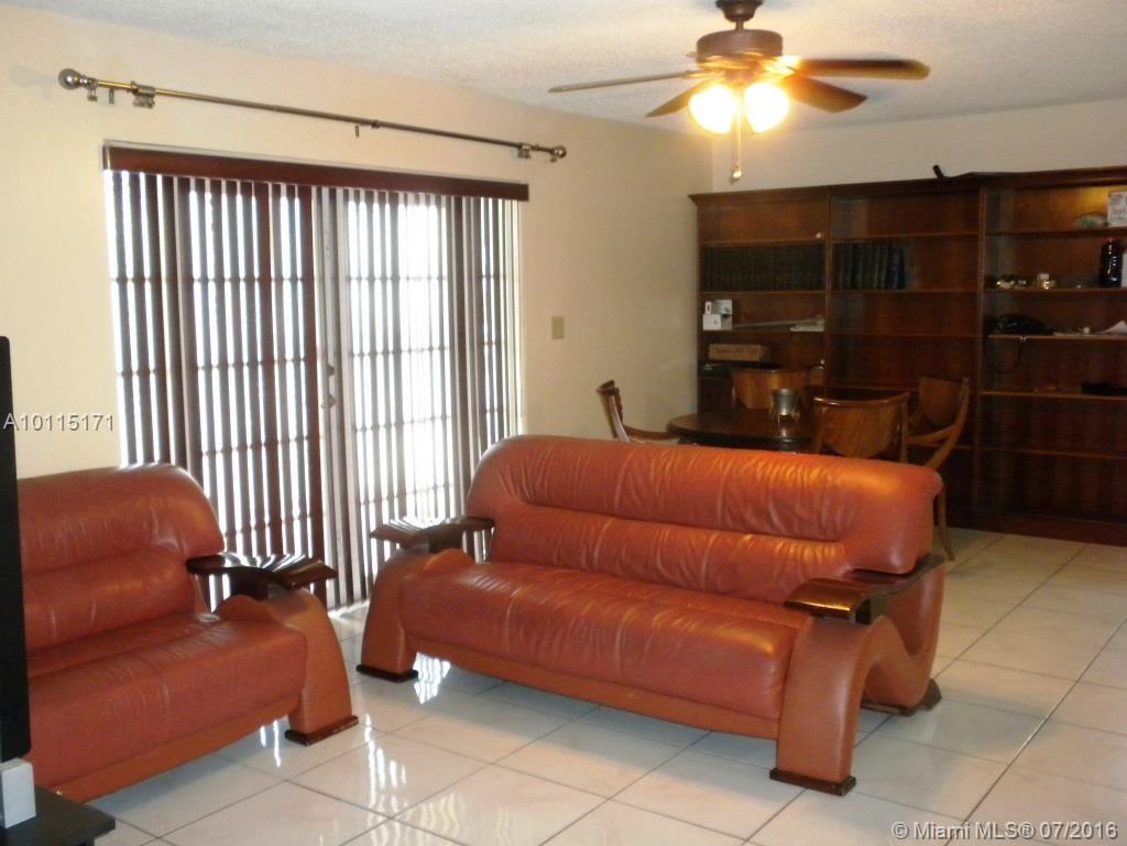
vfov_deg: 38.7
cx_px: 564
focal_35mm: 37
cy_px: 423
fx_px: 1205
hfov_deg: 50.1
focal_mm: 6.6
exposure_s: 1/30.3
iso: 421
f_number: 3.5
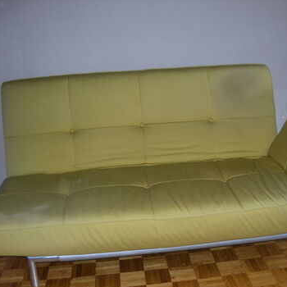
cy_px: 145
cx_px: 167
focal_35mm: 46
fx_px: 431
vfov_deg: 36.8
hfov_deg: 36.7
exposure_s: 1/60.1
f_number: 2.8
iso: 50
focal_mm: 7.8
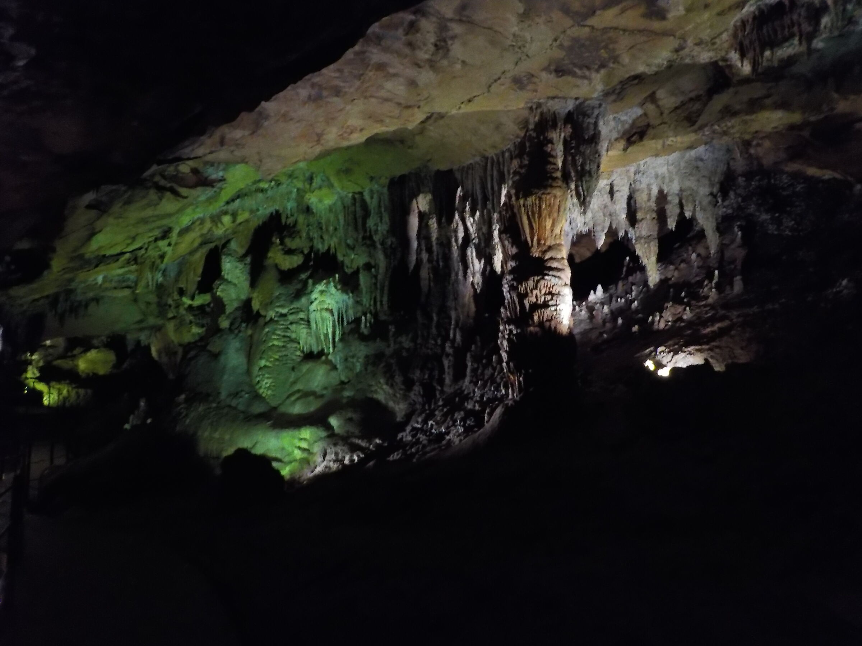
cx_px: 431
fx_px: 747
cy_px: 323
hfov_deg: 60.0
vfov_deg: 46.8
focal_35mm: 30
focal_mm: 4.1
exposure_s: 1/15
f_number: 3.3
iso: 1600
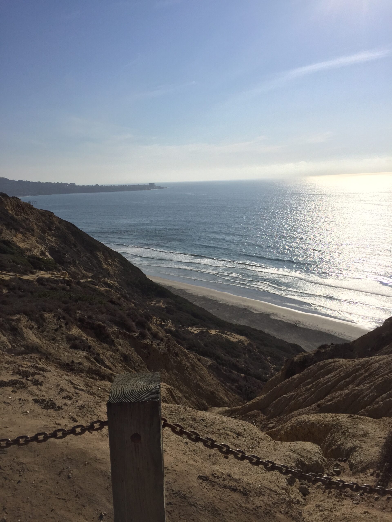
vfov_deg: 61.7
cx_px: 196
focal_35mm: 29
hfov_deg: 48.2
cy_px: 261
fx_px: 438
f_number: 2.2
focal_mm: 4.15
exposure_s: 1/7937
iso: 32
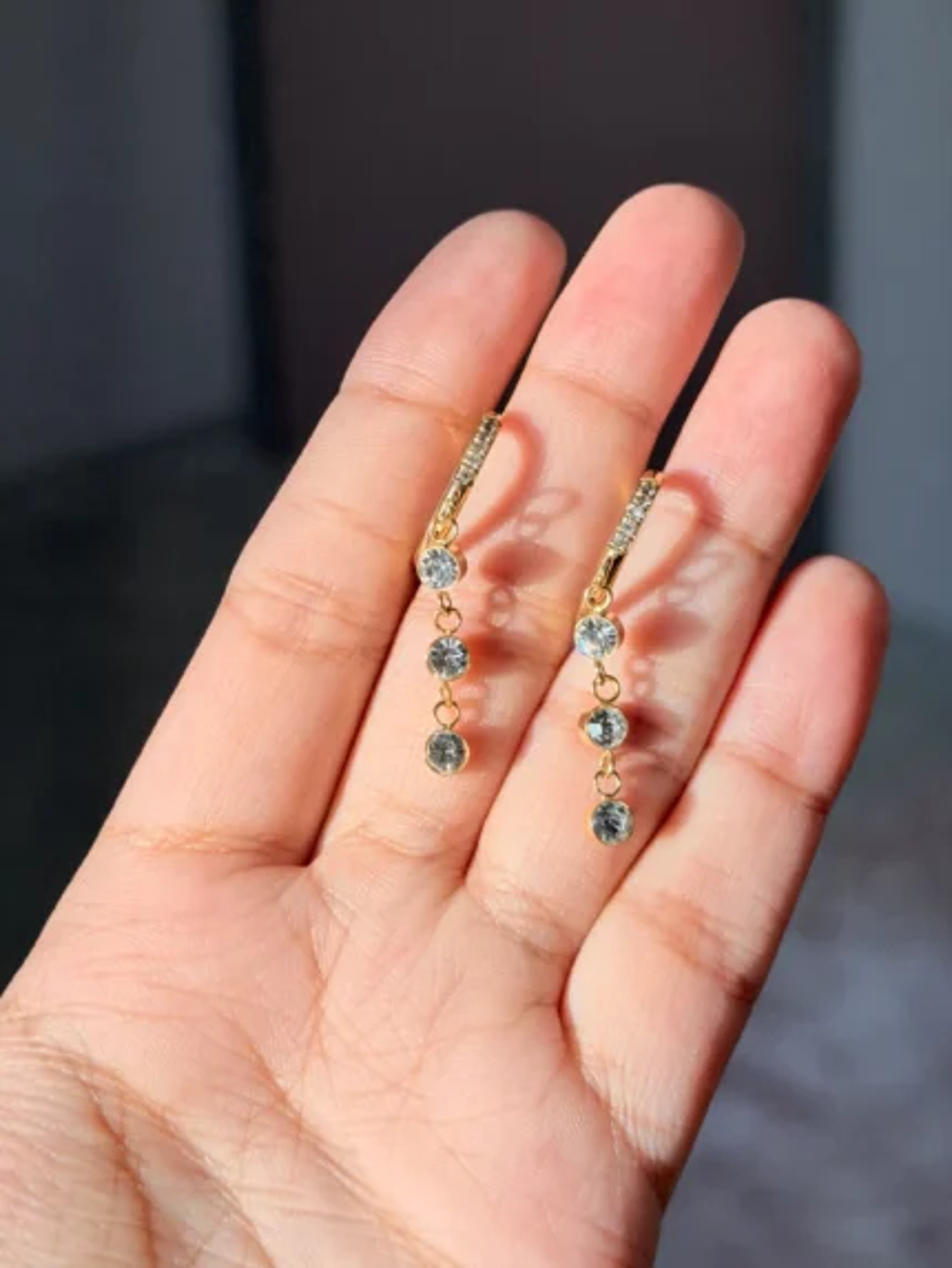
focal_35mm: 48
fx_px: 1759
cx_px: 476
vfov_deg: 39.6
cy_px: 634
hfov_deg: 30.3
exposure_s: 1/669
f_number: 1.78
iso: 80
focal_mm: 6.76
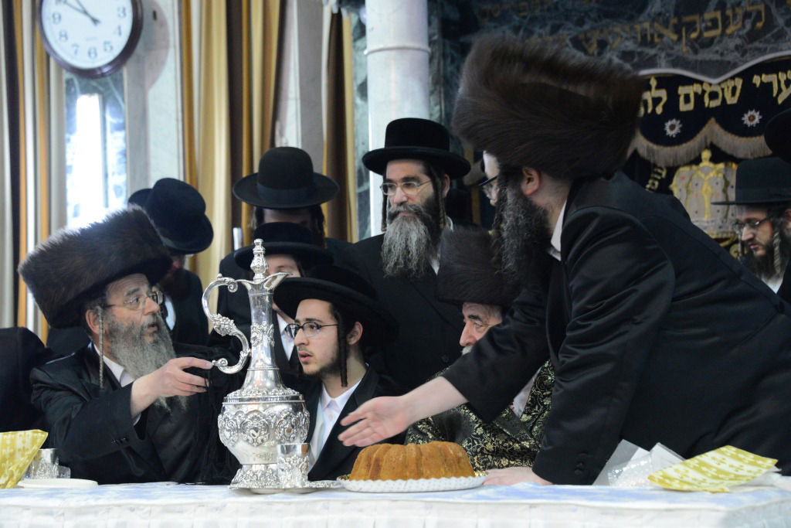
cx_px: 396
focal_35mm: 78
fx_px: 1714
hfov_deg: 26.0
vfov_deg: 17.5
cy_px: 264
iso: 5000
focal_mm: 78
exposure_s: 1/100
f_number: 5
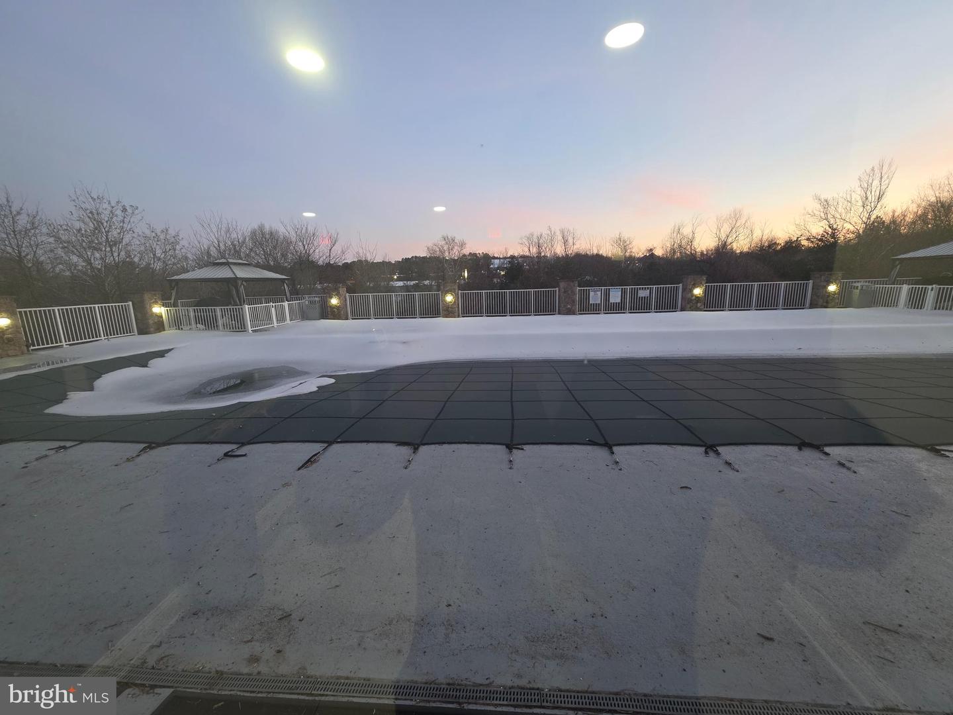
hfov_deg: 106.2
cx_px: 476
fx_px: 358
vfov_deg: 89.9
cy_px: 358
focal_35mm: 13
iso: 200
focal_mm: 2.2
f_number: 1.9
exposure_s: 1/60
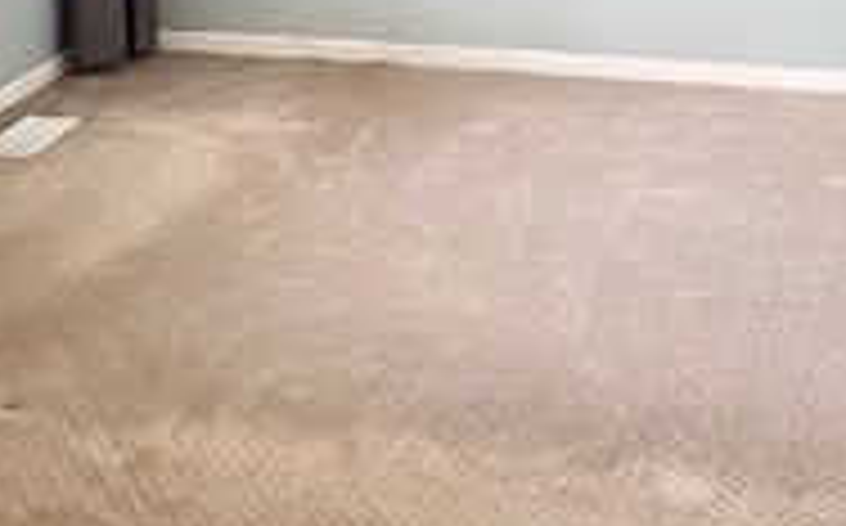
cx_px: 495
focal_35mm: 94
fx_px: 2165
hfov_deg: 22.1
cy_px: -135
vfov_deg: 13.4
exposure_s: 1/60
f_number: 1.6
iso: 100
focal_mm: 4.2
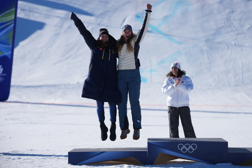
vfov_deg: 10.3
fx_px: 931
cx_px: 126
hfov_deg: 15.4
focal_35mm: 133
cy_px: 84
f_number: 2.8
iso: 125
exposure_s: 1/3200
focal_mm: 133
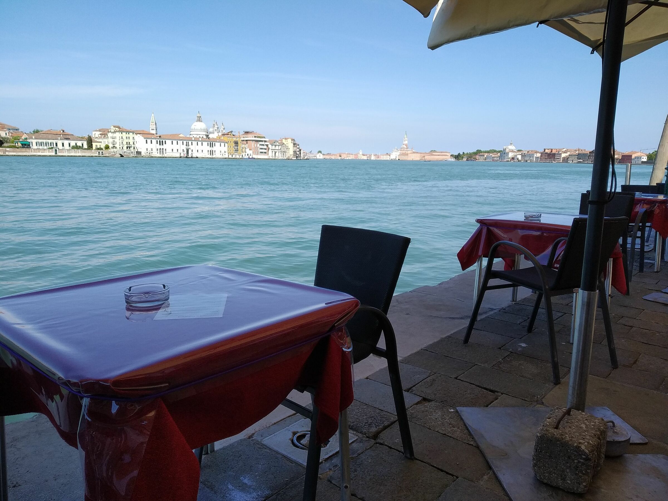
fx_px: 502
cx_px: 334
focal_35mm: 26
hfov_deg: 67.3
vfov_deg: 53.1
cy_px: 250
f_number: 2.2
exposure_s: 1/998
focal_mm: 3.82
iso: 100
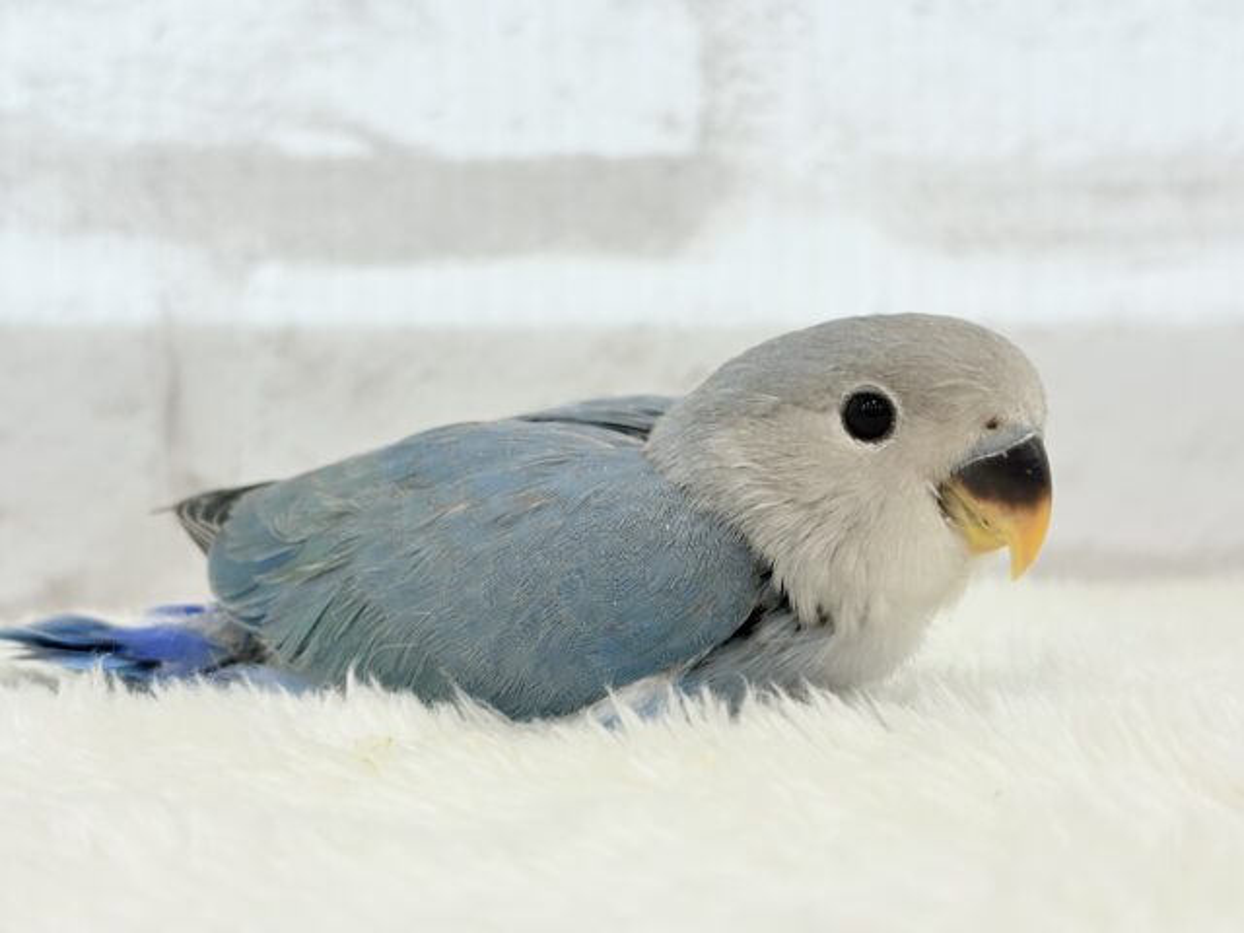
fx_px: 1869
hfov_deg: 36.8
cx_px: 622
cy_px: 466
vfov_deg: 28.0
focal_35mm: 52
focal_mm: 5.96
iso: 64
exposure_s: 1/100
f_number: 1.6
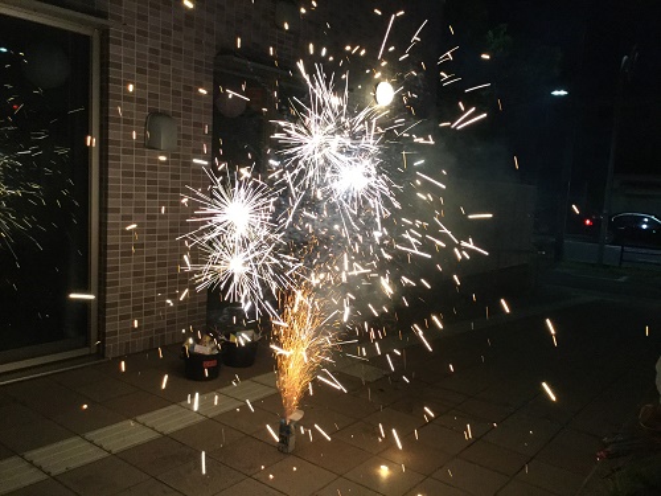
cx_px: 330
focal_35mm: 31
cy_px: 248
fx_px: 592
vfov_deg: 45.4
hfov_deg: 58.4
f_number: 2.4
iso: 250
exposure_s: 1/24
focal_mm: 3.3
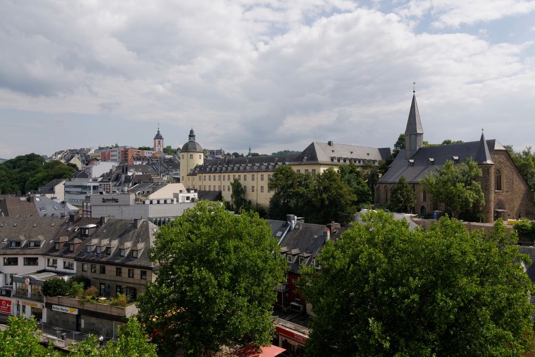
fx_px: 379
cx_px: 268
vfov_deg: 50.4
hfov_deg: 70.5
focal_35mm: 26
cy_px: 178
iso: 400
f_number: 10
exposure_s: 1/400
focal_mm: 17
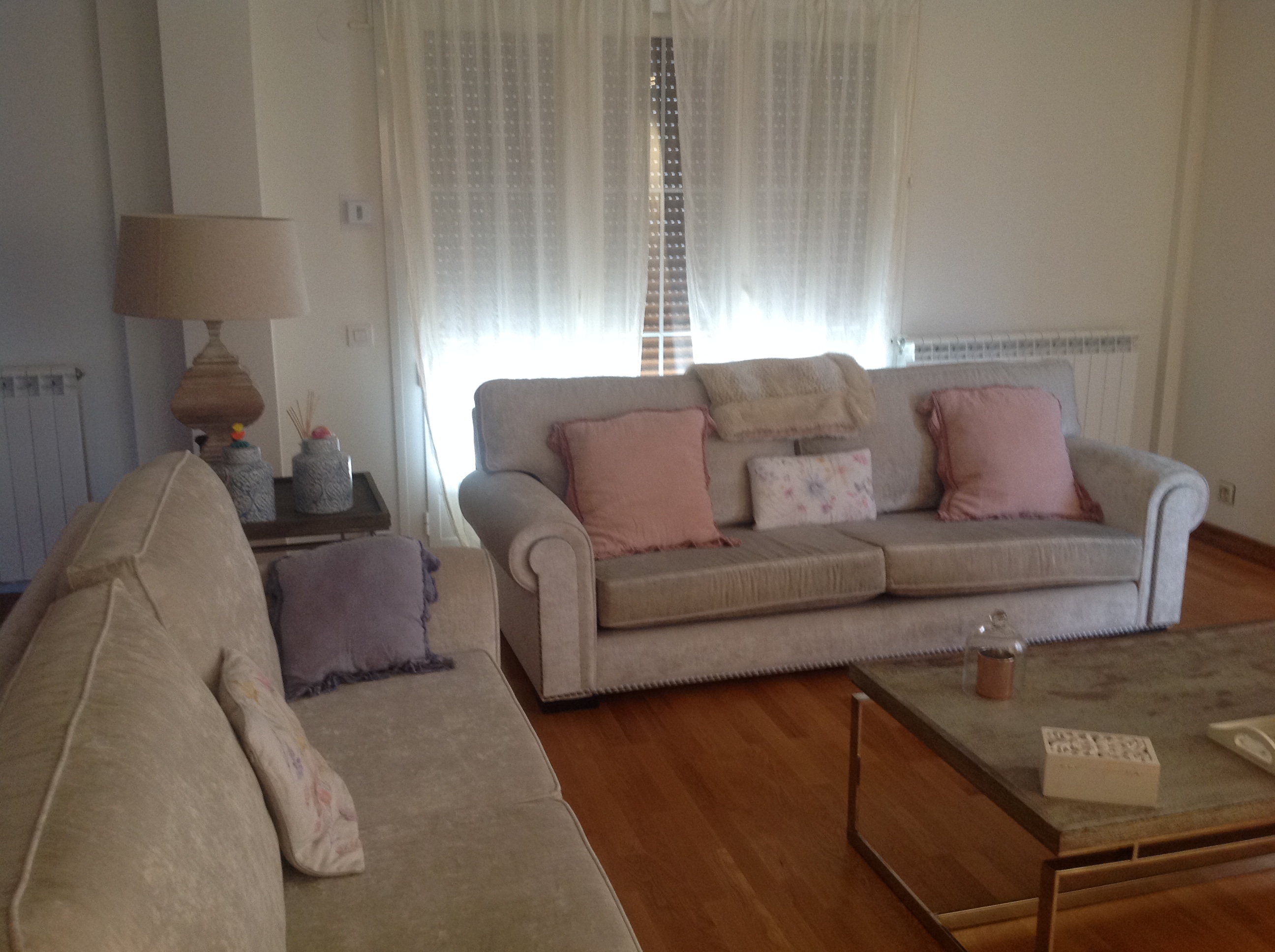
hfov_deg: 52.7
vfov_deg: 40.6
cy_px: 476
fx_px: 1287
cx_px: 638
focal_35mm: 35
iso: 100
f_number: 2.4
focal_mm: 4.28
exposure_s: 1/15
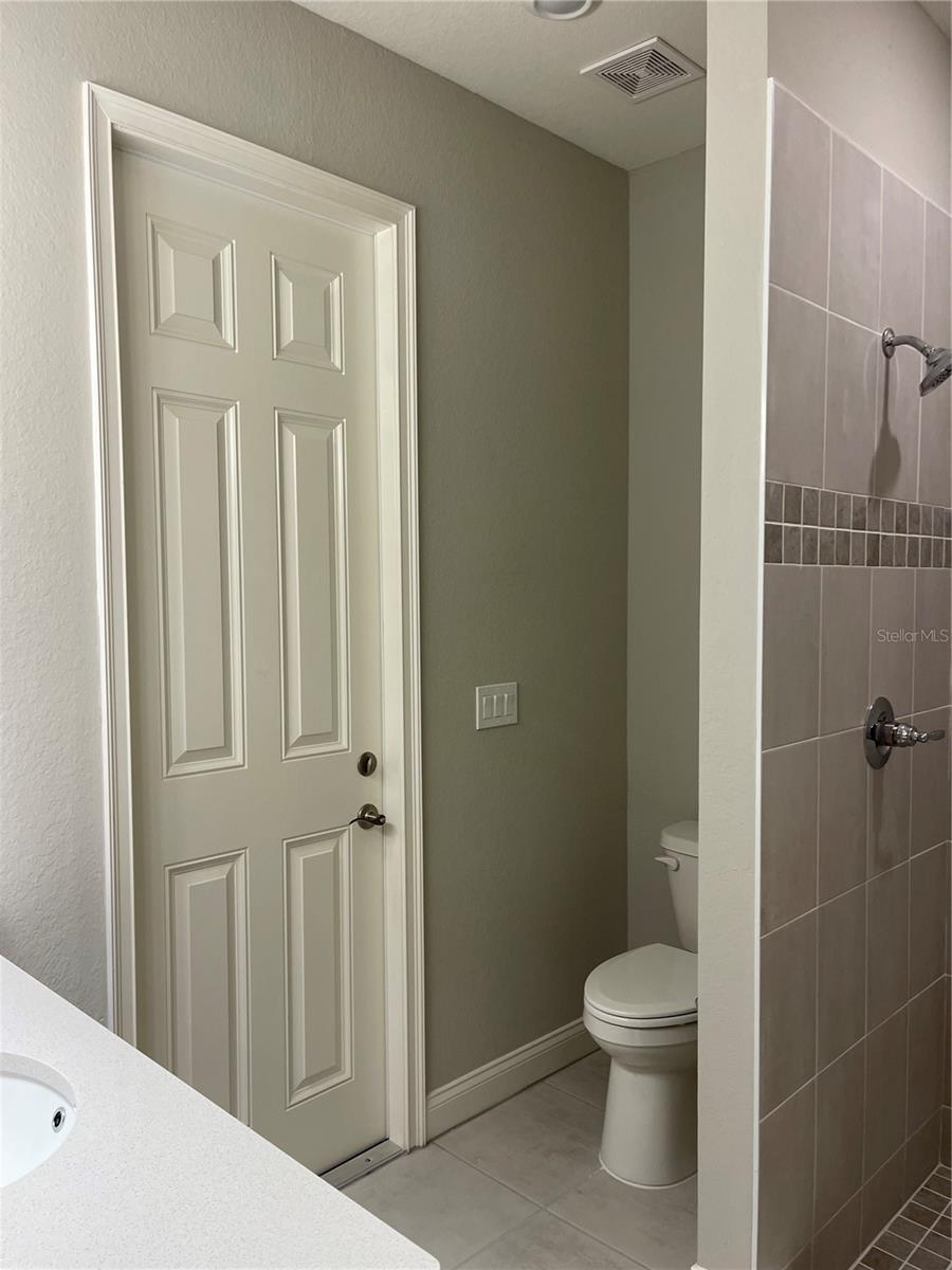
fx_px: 953
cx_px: 476
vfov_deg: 67.3
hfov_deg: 53.1
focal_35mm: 26
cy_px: 635
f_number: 1.6
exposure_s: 1/120
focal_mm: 5.1
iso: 125
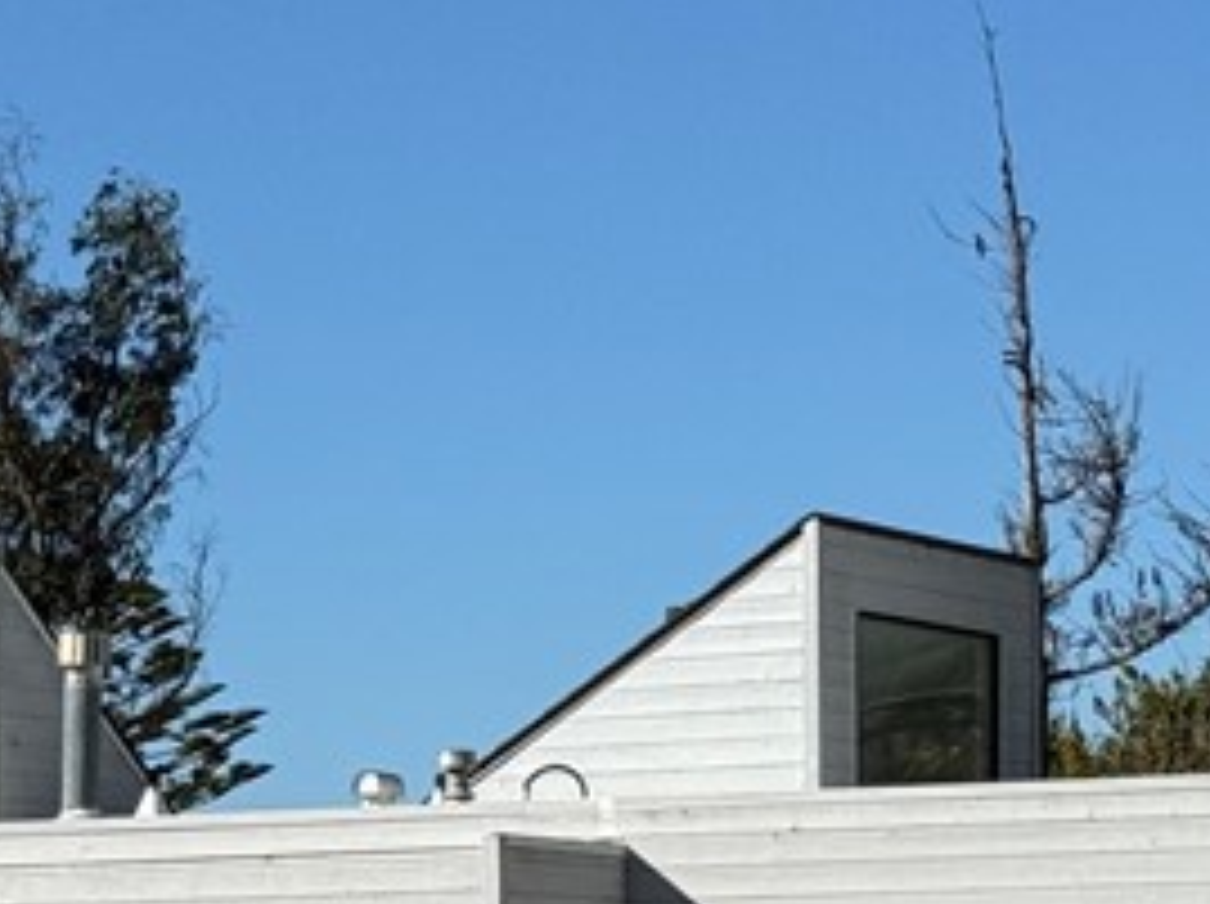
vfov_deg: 8.0
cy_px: 1214
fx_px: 6388
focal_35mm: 183
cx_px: 112
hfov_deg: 10.8
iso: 64
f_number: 1.78
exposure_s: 1/8772
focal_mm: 6.76
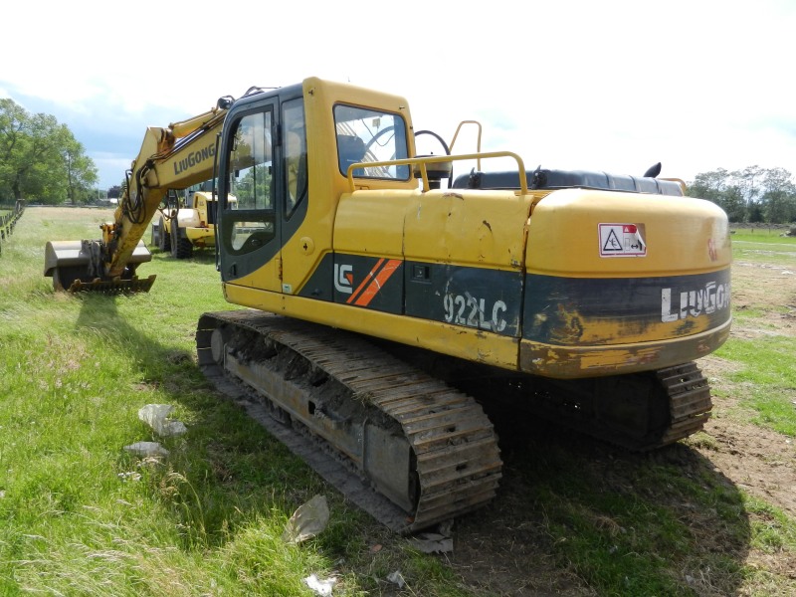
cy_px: 298
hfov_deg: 69.4
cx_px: 398
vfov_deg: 54.9
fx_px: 575
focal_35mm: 25
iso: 160
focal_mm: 4.5
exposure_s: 1/800
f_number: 3.5
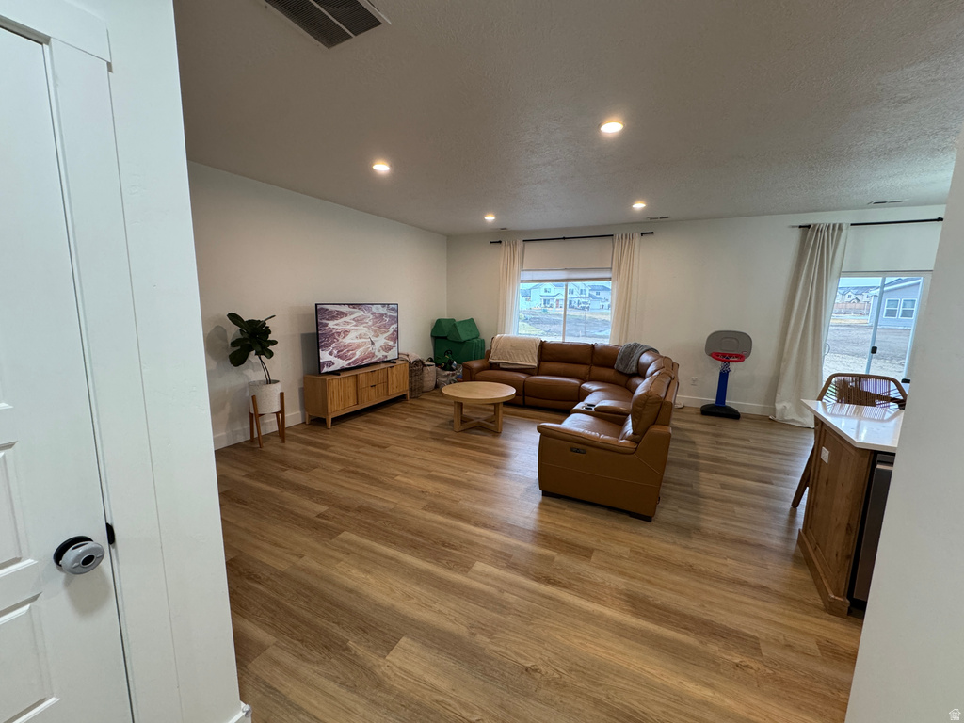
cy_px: 362
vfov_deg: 85.7
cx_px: 482
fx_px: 390
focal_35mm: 14
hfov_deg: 102.1
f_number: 2.2
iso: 250
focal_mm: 2.22
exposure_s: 1/60
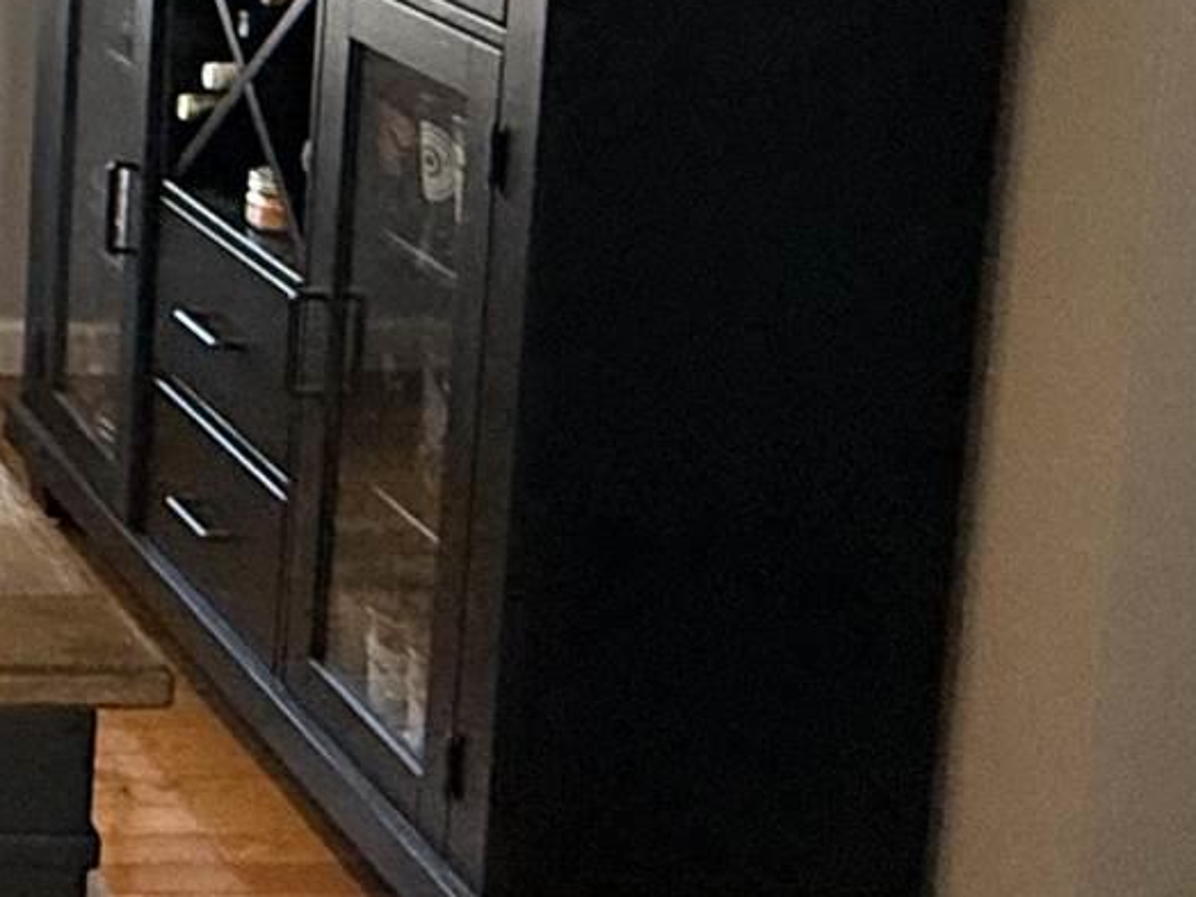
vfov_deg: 17.1
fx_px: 2833
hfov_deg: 19.1
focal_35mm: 82
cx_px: -863
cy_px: -212
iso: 200
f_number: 2.2
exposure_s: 1/120
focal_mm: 2.22
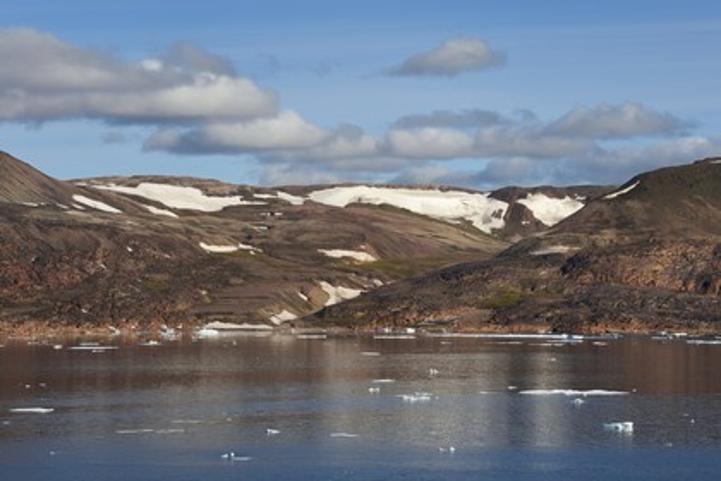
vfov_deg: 12.2
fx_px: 2243
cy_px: 240
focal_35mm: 112
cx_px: 360
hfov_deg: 18.3
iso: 200
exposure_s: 1/250
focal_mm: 112
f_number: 14
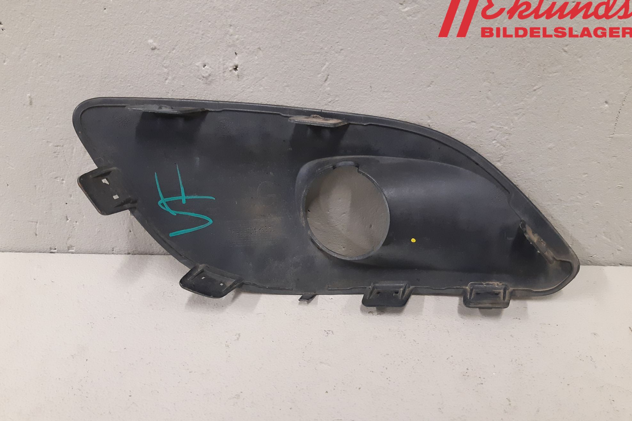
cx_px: 307
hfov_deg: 65.5
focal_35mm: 28
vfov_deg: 46.4
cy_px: 229
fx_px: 492
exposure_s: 1/50
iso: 250
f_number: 1.7
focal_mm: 3.93
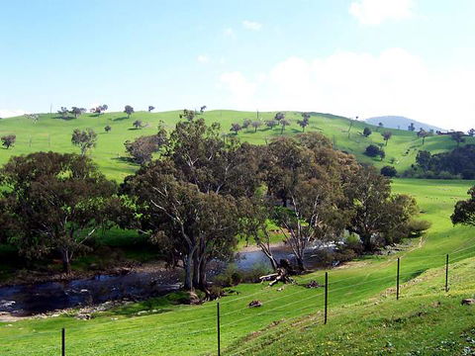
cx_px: 238
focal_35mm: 35
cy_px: 178
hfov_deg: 52.6
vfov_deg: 40.7
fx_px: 480
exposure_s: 1/250
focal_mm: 5.6
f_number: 5.6
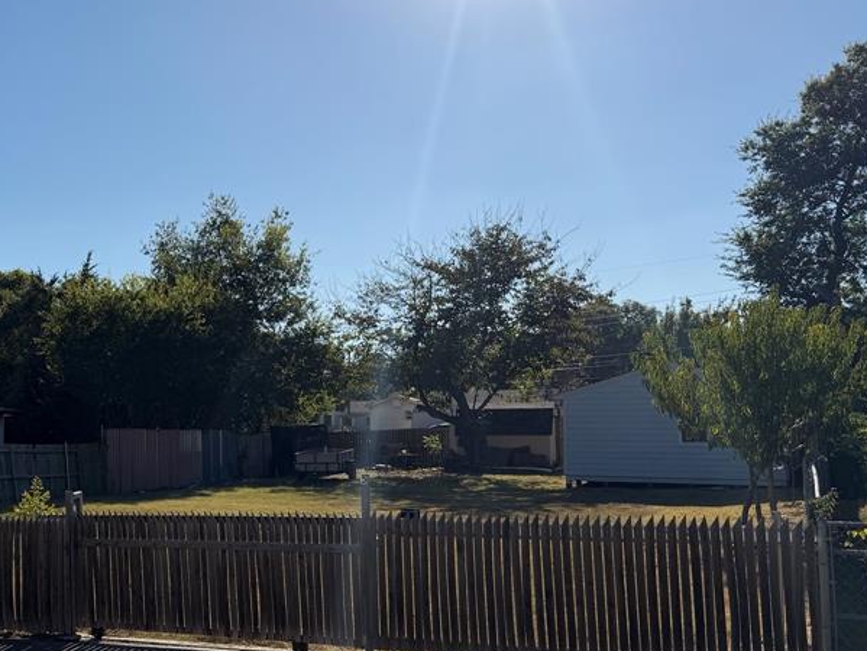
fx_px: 1028
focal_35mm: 41
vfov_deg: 35.1
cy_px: 382
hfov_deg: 43.7
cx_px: 179
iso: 80
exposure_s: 1/9091
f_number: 1.78
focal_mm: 6.76
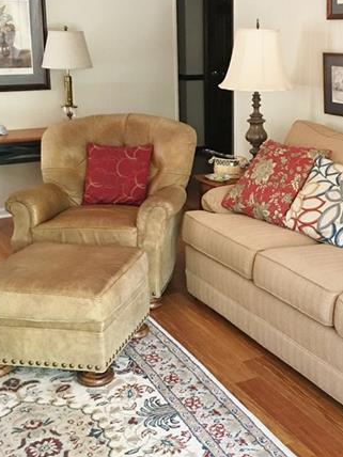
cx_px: 248
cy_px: 185
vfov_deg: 36.7
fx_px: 687
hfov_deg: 27.7
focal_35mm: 52
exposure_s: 1/15
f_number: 2.2
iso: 80
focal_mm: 4.15
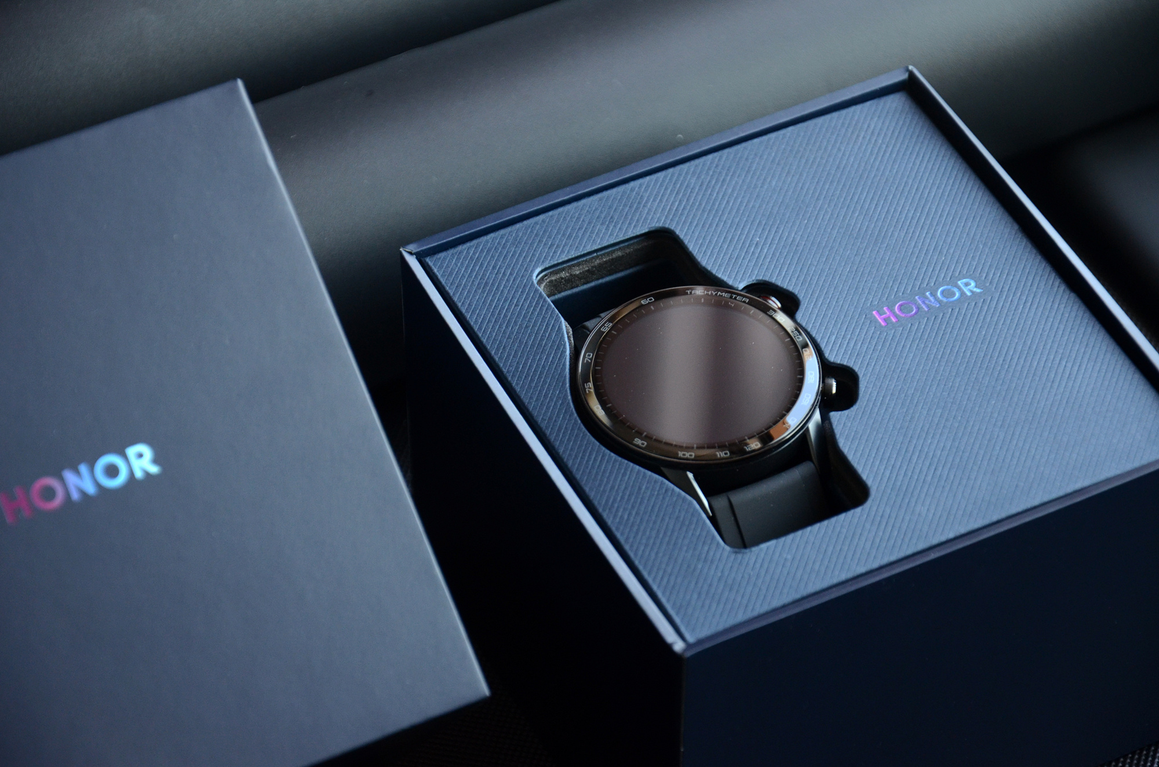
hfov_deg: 14.0
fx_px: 4722
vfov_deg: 9.3
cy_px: 384
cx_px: 580
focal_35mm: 147
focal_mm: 98
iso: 1000
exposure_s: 1/125
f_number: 5.6
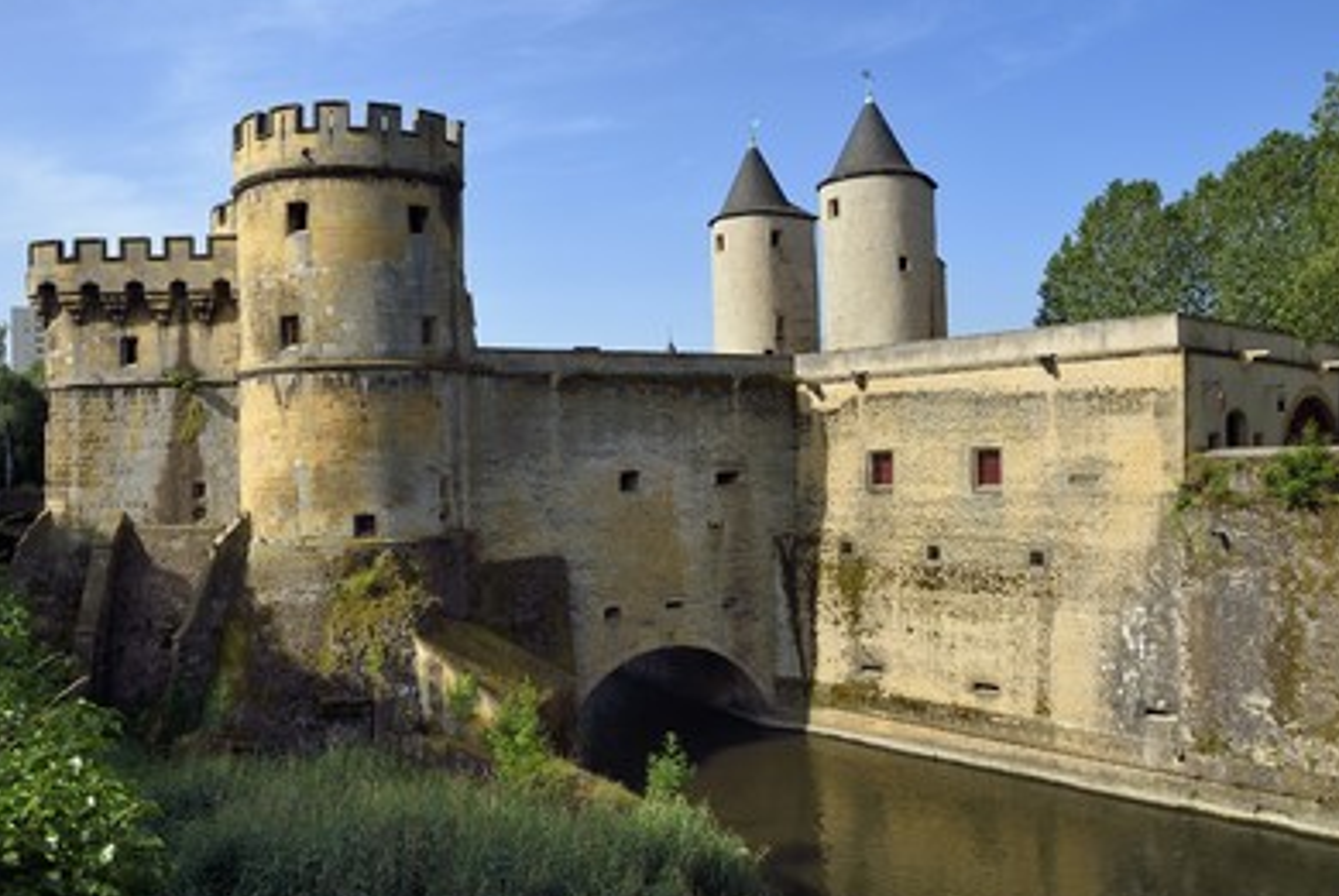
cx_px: 678
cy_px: 439
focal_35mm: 29
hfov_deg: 63.6
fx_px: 1080
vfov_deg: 45.1
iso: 200
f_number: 14
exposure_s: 1/160
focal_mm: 27
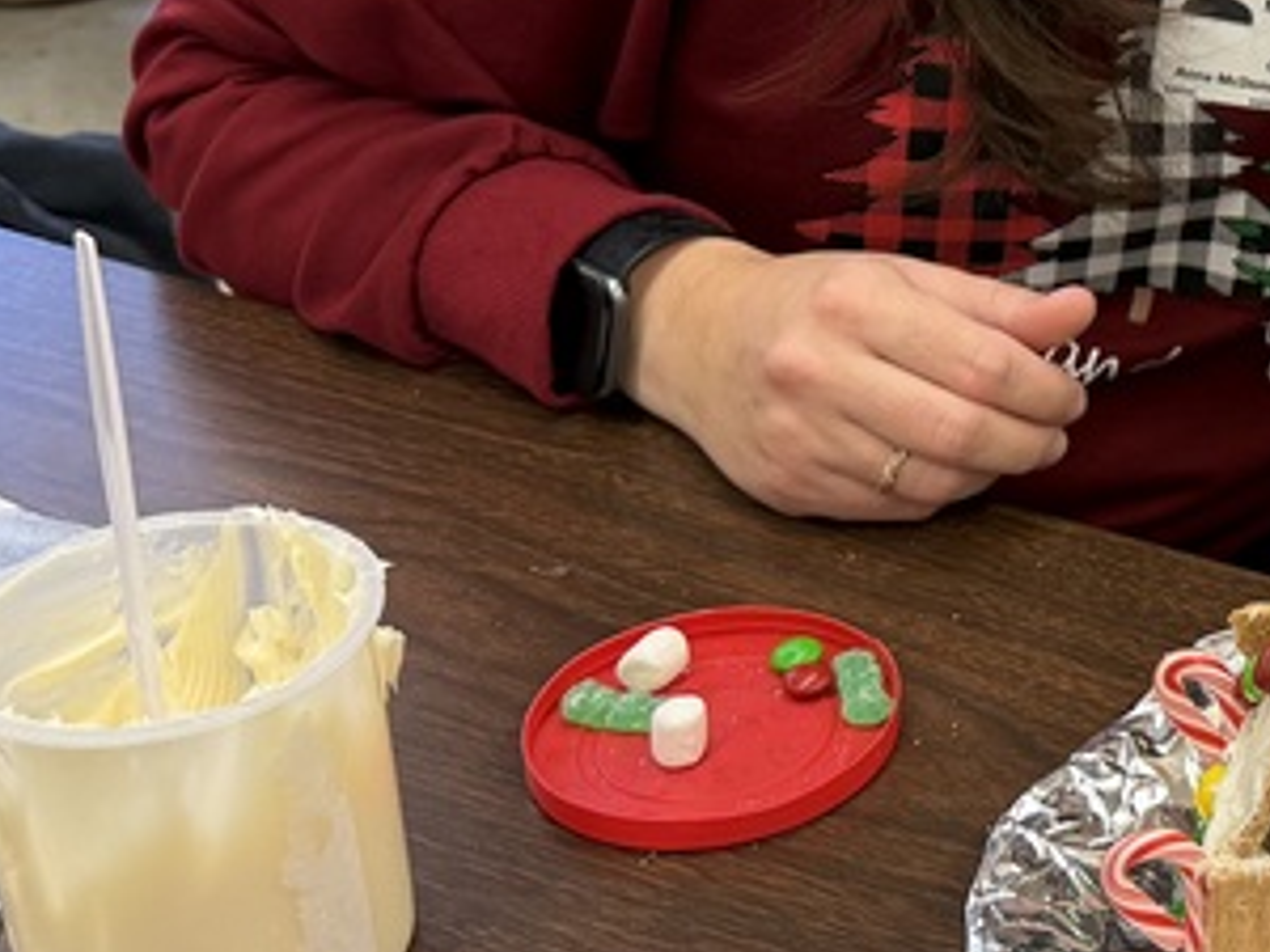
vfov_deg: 17.7
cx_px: 1676
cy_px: 72
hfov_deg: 21.4
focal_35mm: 82
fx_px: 3008
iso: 160
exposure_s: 1/120
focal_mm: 6.76
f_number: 1.78
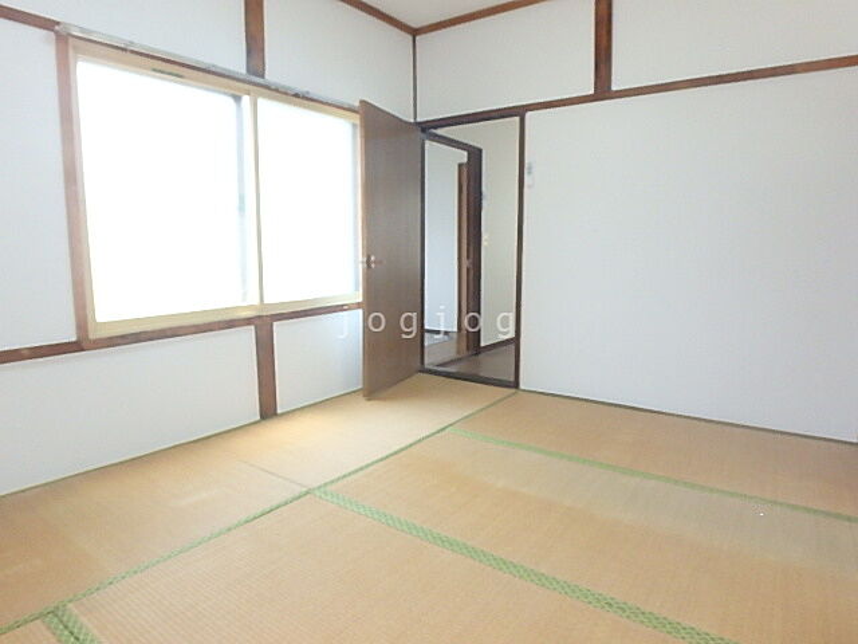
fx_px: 521
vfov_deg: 63.4
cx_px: 429
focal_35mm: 21
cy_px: 322
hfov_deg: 79.0
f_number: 6
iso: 400
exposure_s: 1/50
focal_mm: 3.7
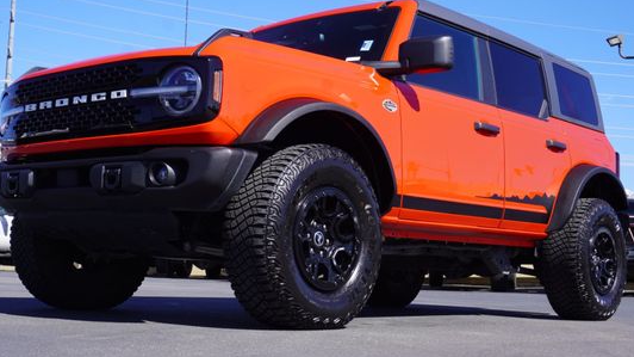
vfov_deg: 22.6
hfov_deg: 39.2
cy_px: 156
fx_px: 891
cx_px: 296
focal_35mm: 53
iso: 100
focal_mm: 28
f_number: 10
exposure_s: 1/125
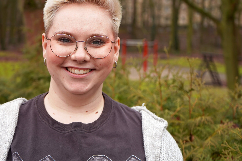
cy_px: 63
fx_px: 430
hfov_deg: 31.4
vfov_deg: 21.2
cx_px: 120
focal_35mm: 64
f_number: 4.5
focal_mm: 50
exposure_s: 1/160
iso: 320
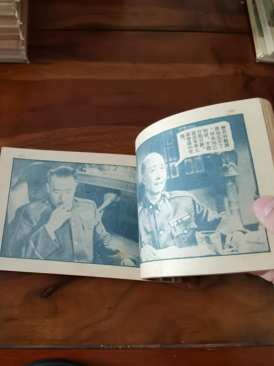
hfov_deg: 48.2
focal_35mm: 29
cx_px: 131
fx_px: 306
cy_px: 188
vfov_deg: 61.7
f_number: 2.2
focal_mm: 2.26
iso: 320
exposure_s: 1/25
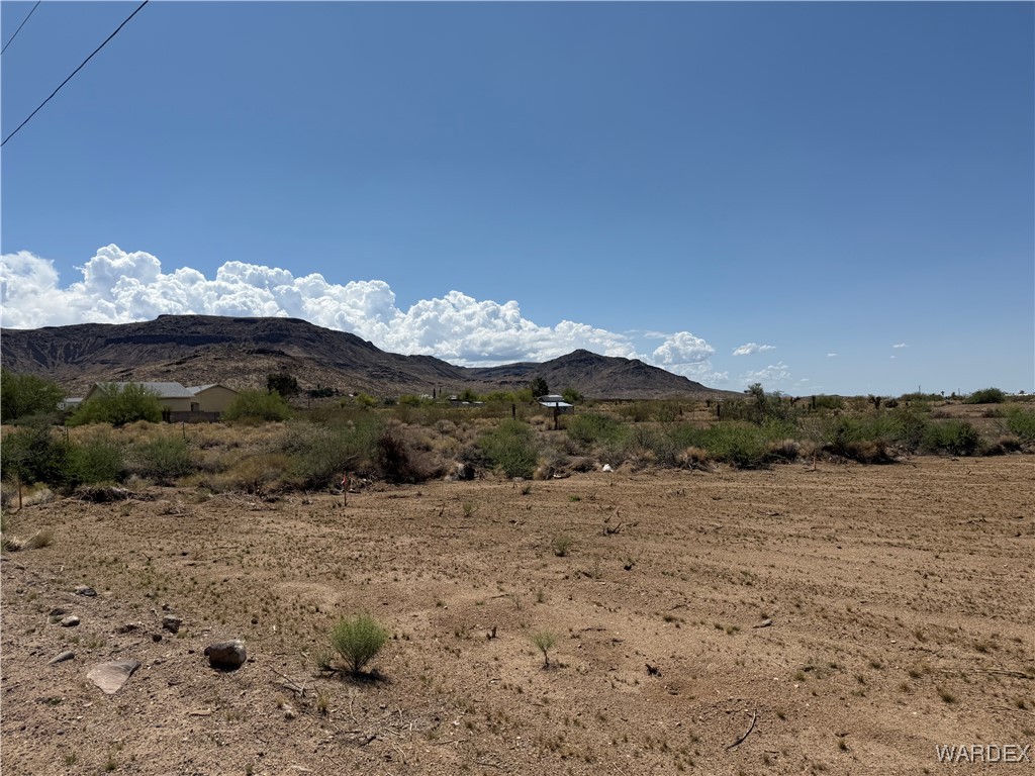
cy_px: 388
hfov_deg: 71.6
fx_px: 718
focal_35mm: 24
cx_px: 518
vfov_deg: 56.8
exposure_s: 1/10309
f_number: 1.78
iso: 80
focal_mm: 6.76
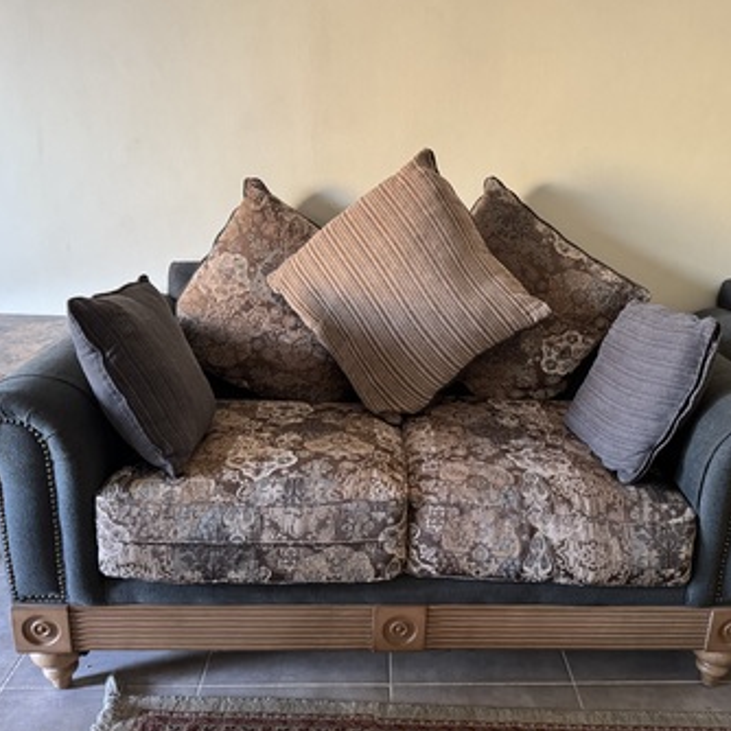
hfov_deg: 55.3
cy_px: 364
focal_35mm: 29
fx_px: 693
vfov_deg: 55.6
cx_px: 426
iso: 400
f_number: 1.78
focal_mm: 6.76
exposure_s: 1/60
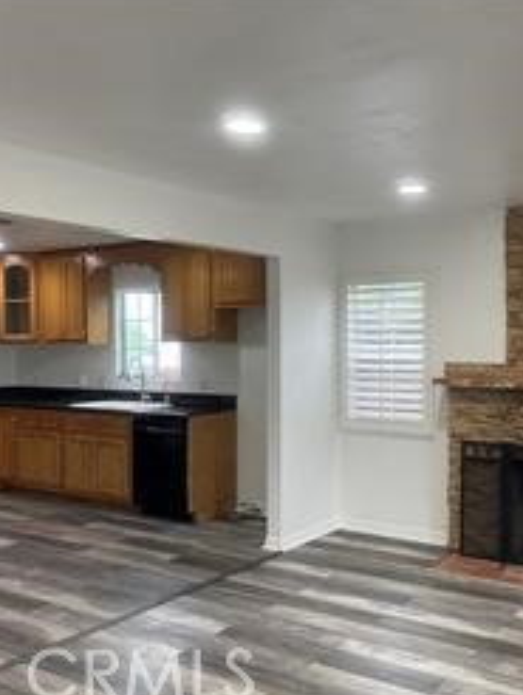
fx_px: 724
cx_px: 312
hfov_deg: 39.6
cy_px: 353
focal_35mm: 36
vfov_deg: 51.3
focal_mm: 5.1
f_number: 1.6
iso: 100
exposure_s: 1/60
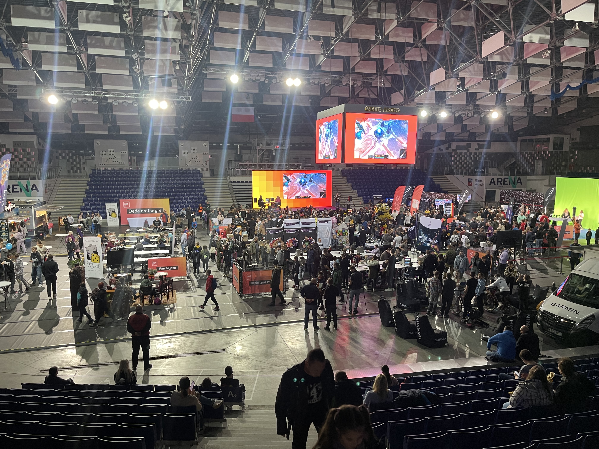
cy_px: 224
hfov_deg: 69.4
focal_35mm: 25
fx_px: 433
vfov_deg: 54.9
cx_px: 300
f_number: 1.6
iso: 160
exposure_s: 1/50
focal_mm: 5.1
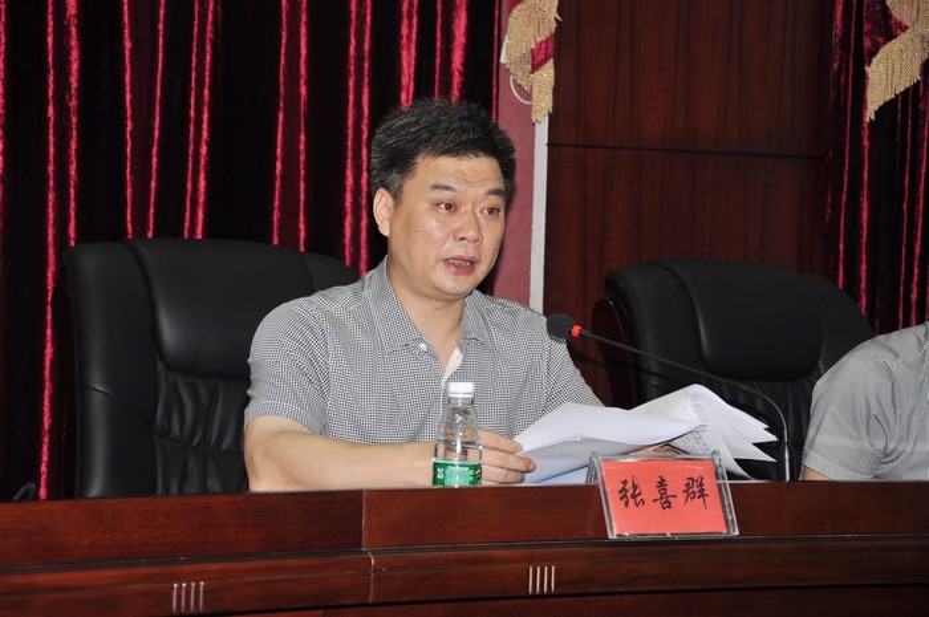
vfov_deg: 15.7
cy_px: 308
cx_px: 464
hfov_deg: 23.4
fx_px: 2242
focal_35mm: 87
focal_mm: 58
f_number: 5
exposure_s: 1/60
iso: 400
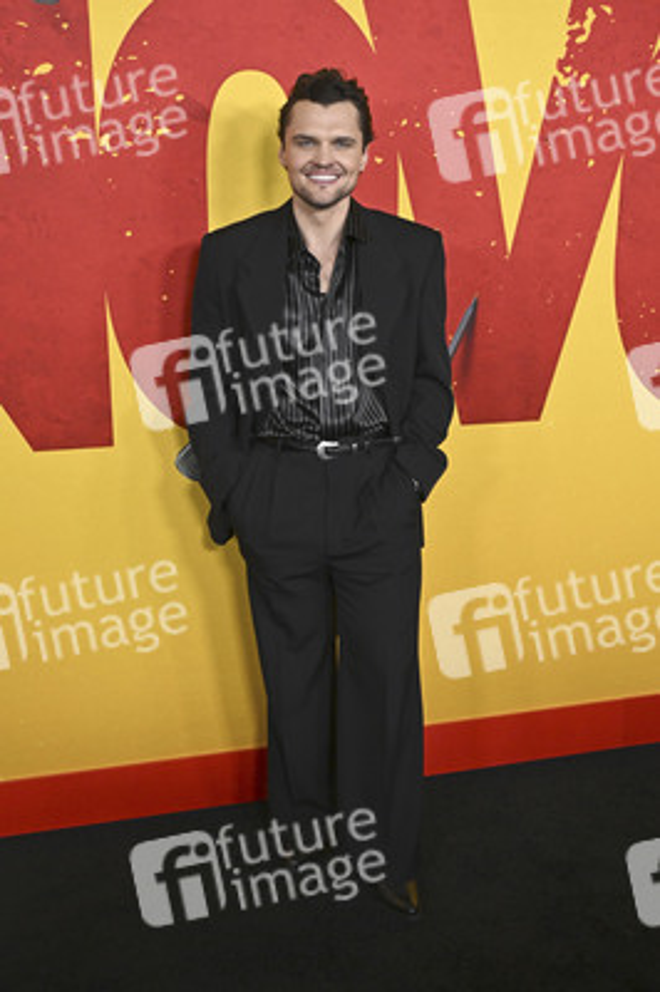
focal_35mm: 37
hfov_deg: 35.9
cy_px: 496
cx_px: 330
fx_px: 1019
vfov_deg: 51.9
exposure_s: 1/250
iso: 2000
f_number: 6.3
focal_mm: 37
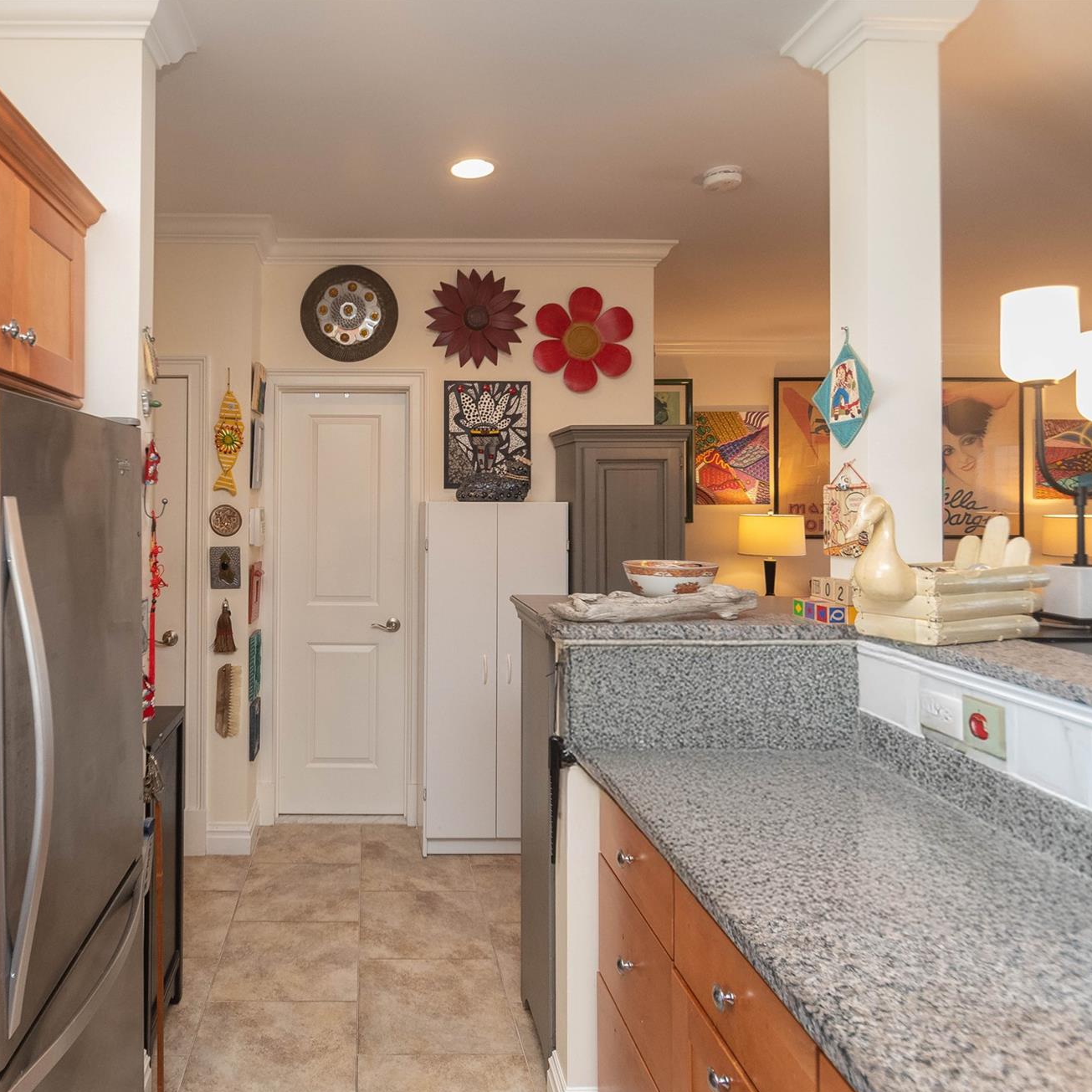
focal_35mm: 20
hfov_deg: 73.4
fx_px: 714
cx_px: 399
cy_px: 568
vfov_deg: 74.8
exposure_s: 1/60
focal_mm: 10
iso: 1600
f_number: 5.6
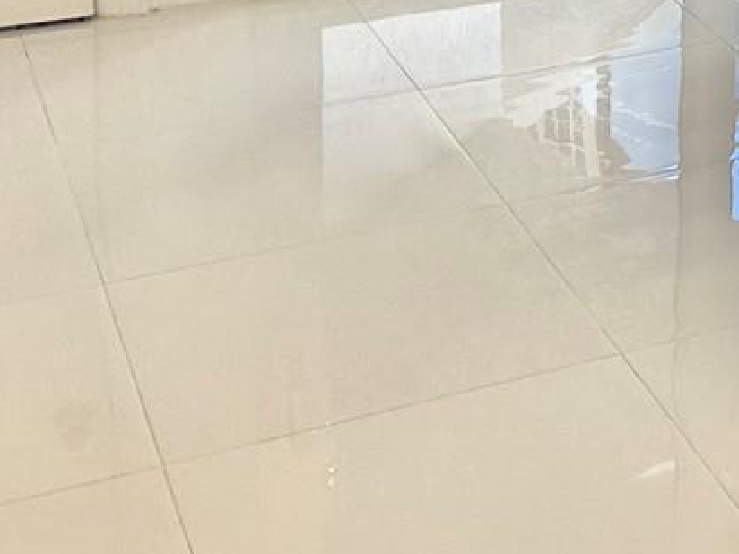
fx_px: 2156
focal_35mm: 101
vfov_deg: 13.4
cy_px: -394
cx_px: 1259
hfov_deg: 16.7
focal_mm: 5.7
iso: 50
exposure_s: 1/486
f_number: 1.5
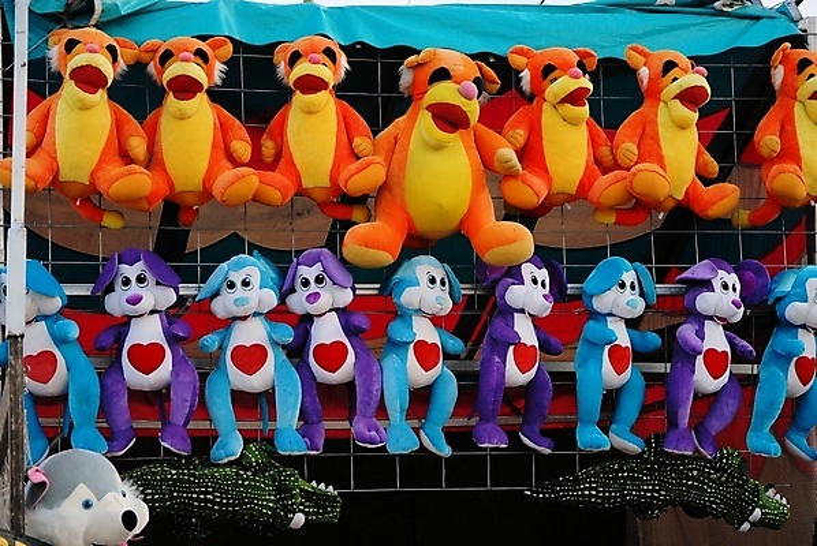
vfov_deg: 13.9
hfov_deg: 20.6
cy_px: 273
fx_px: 2249
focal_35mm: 99
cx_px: 408
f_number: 5.3
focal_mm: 66
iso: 400
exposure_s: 1/500
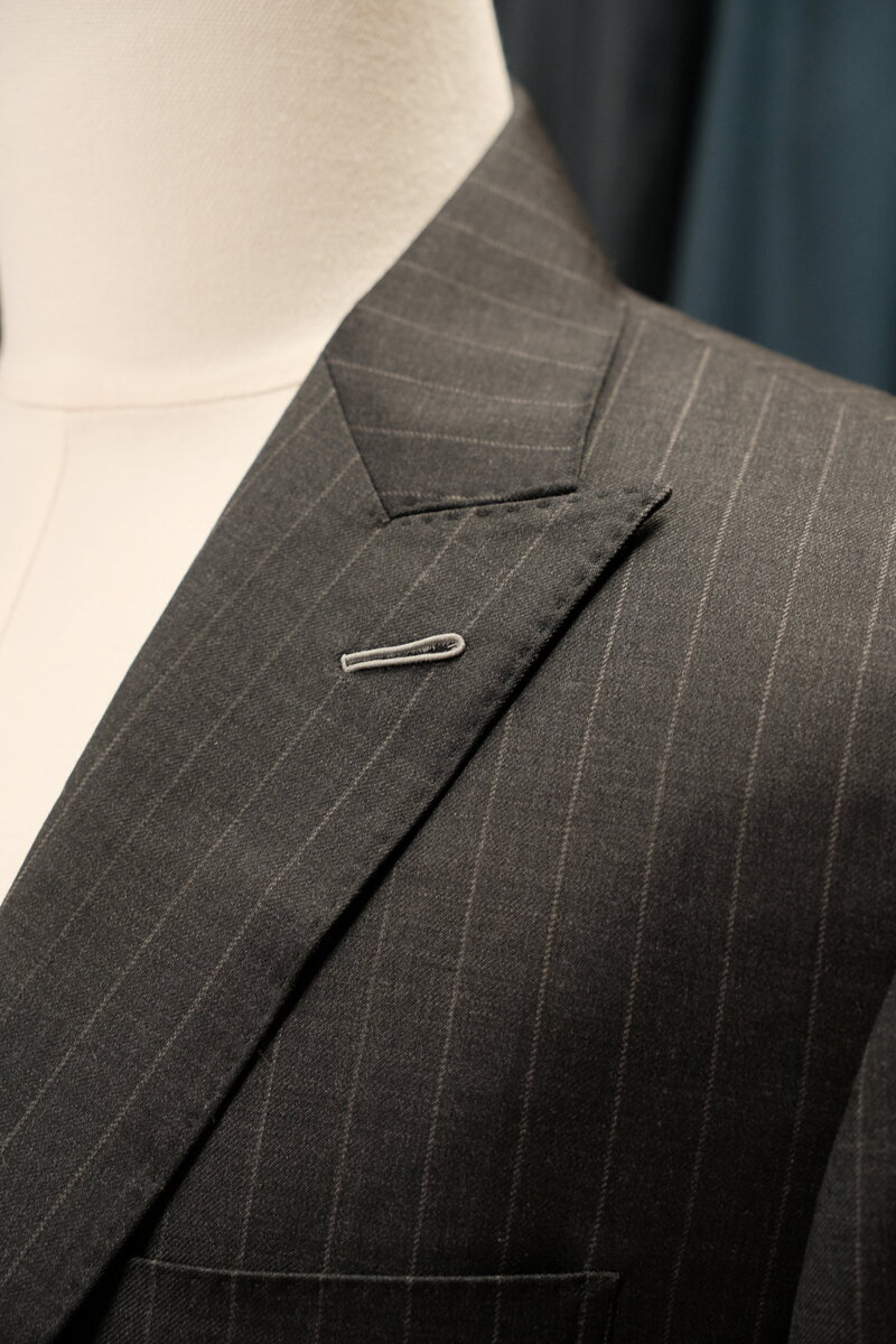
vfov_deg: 41.1
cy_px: 672
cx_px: 448
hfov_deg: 28.1
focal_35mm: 48
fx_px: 1792
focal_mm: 31.9
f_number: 4
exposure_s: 1/30
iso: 640
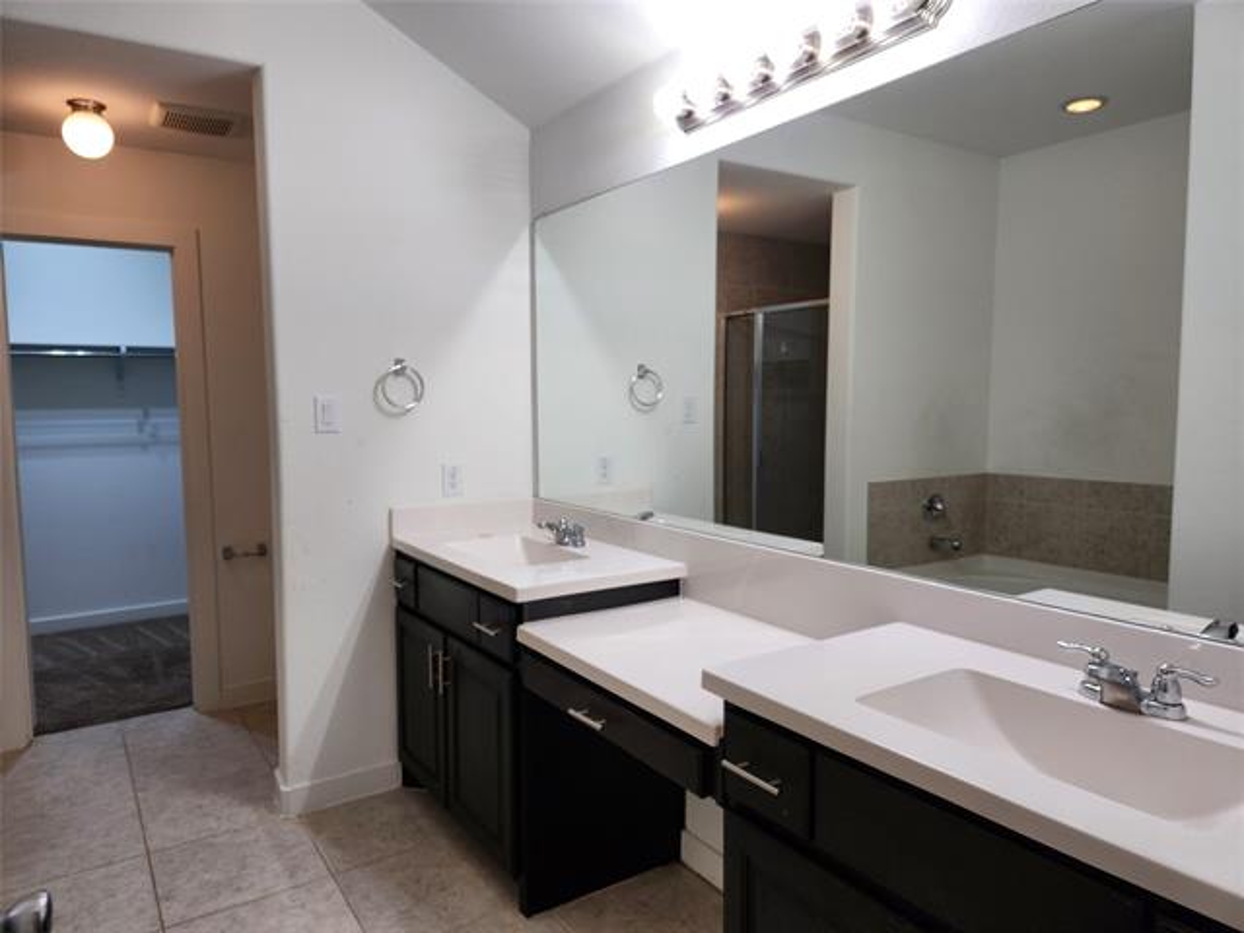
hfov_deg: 73.9
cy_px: 466
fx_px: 827
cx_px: 622
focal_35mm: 23
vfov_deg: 58.9
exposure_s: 1/120
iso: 64
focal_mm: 5.4
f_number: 1.8
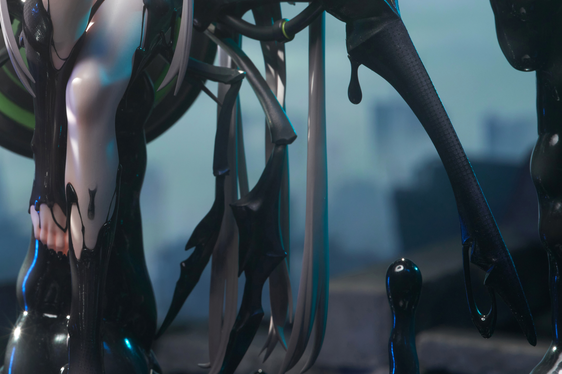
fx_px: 3060
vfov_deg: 7.0
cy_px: 127
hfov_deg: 10.5
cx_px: 94
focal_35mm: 196
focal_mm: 110
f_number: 16
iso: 640
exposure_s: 1/15
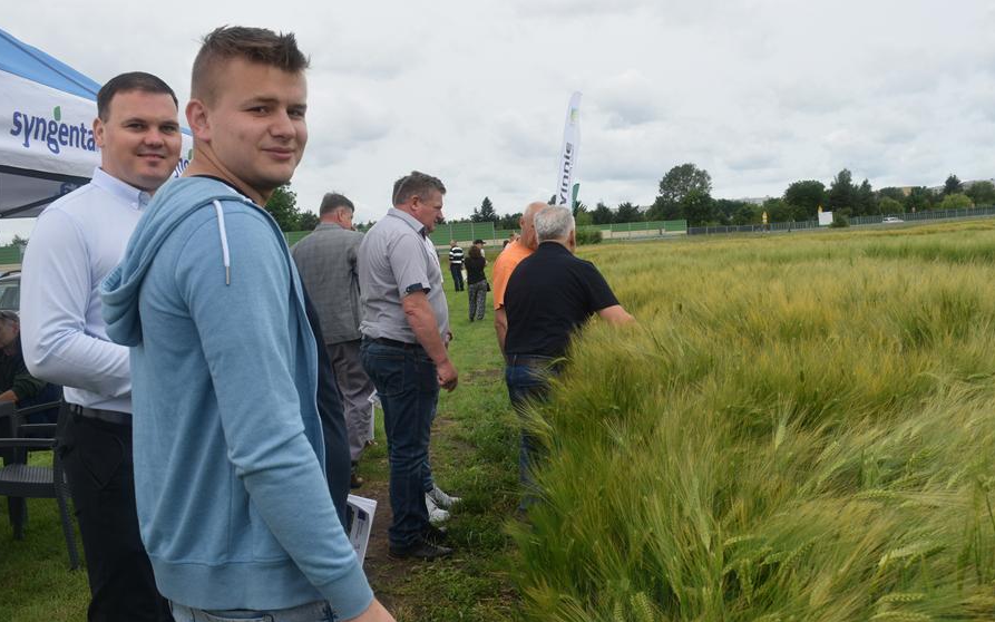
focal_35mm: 39
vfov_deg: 33.2
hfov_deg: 50.9
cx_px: 496
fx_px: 1044
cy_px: 315
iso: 200
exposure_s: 1/250
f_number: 8
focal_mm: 25
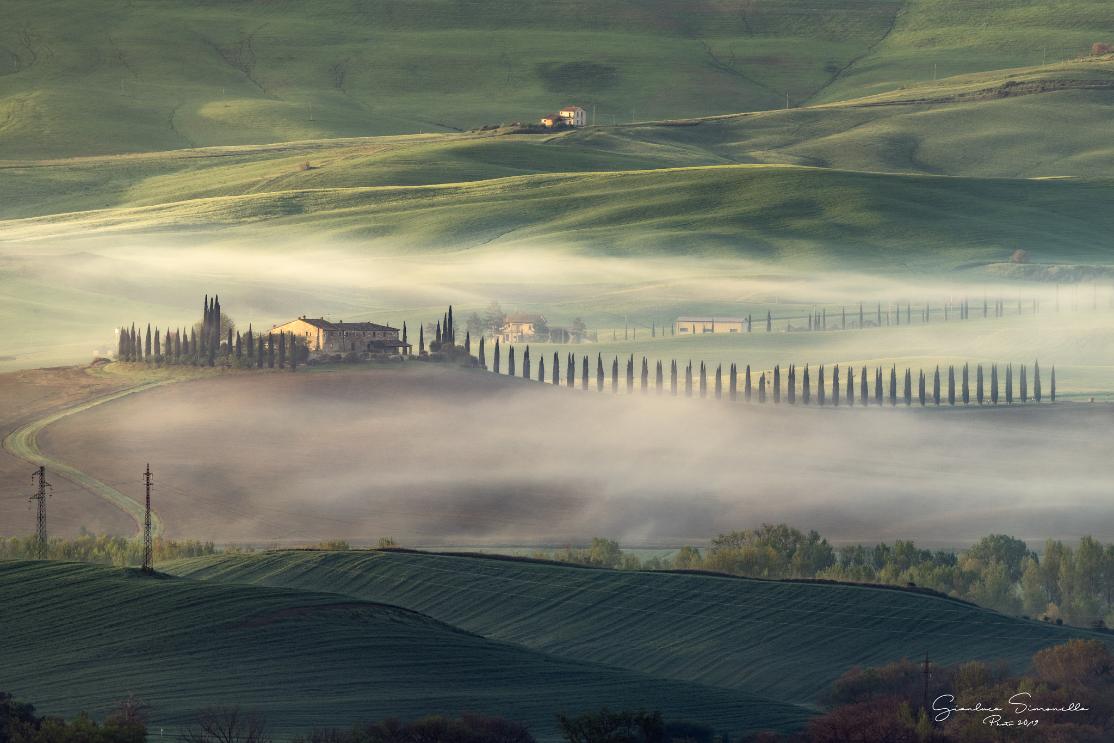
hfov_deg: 3.4
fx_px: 18564
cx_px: 557
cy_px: 372
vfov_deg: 2.3
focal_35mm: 600
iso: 64
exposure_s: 1/15
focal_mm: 600
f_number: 10
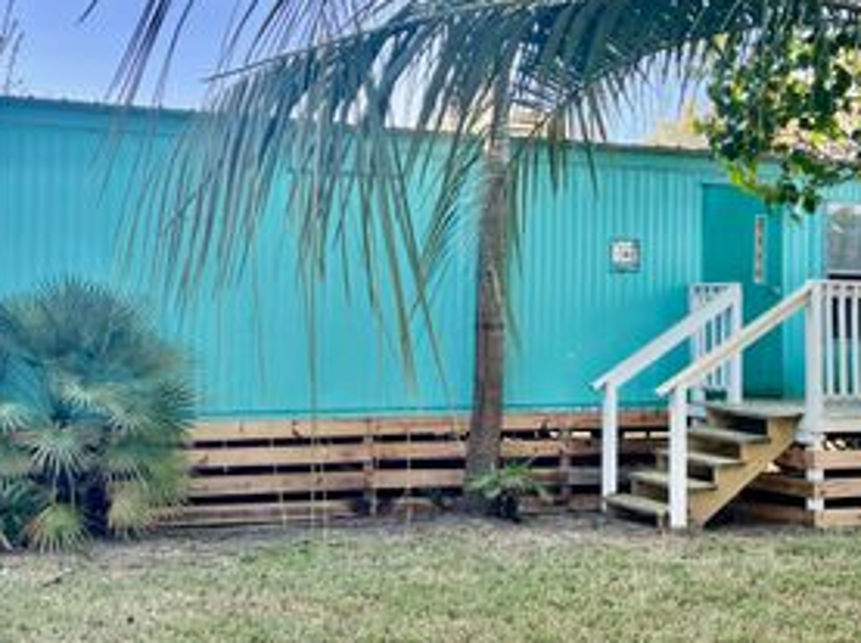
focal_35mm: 47
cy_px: 269
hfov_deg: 40.4
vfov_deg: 30.8
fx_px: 1168
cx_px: 488
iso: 50
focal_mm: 5.7
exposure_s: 1/621
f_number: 1.5
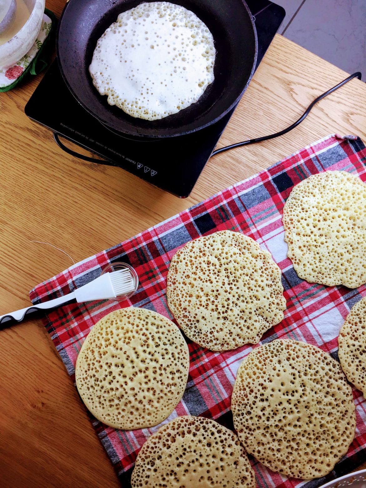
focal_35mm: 29
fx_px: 409
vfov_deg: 61.7
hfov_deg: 48.2
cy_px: 244
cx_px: 183
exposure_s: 1/100
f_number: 2.2
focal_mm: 4.15
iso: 40
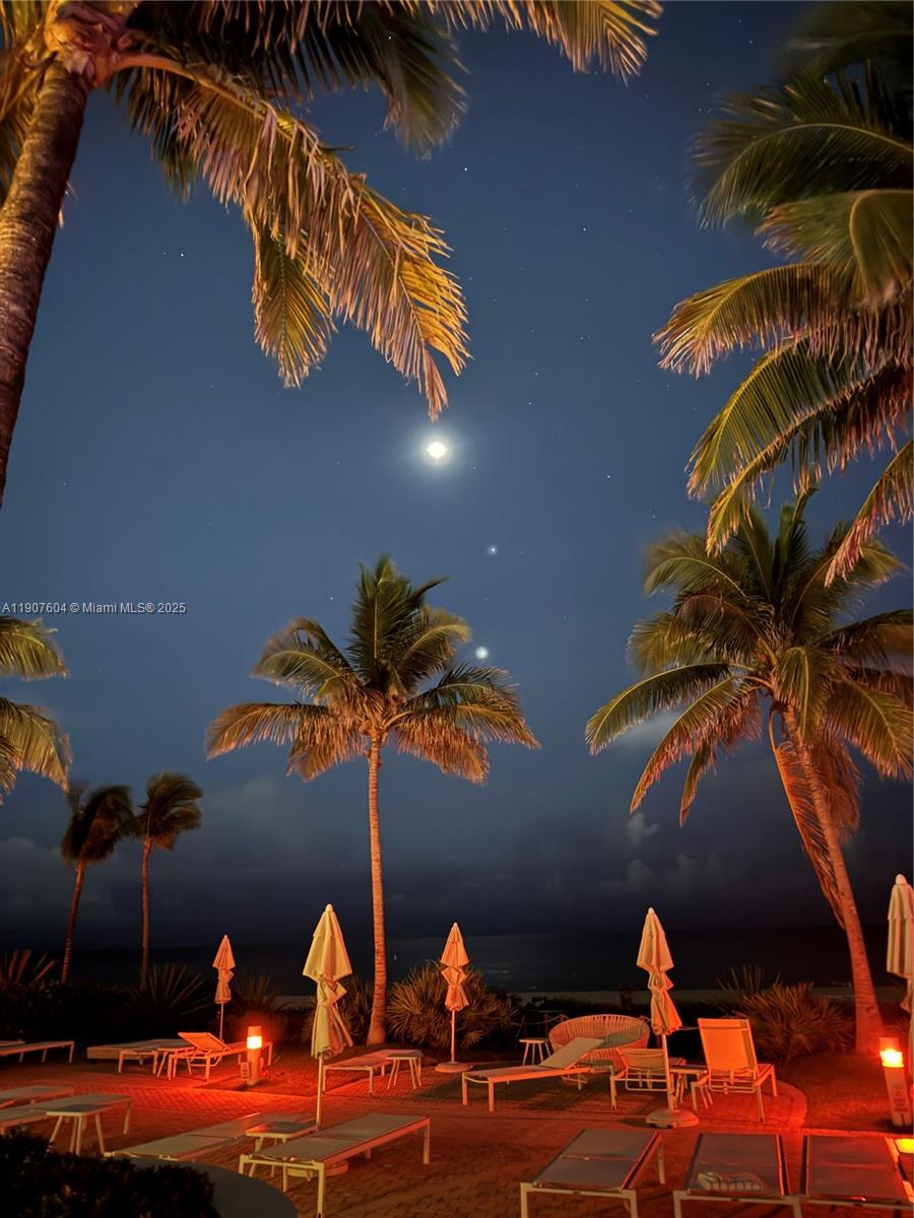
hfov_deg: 56.8
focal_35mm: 24
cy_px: 609
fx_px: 845
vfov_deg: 71.6
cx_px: 457
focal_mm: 6.76
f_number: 1.78
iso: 5000
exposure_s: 1/2
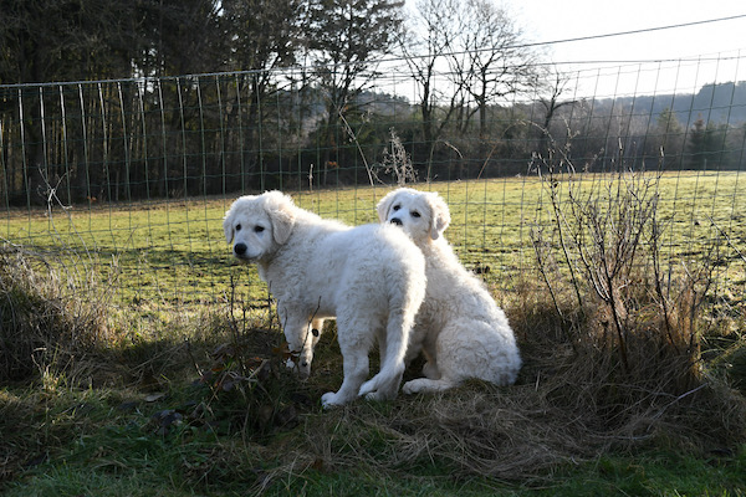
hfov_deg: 46.4
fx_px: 870
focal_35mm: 42
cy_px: 248
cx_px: 373
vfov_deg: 31.9
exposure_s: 1/1000
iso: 640
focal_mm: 28
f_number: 5
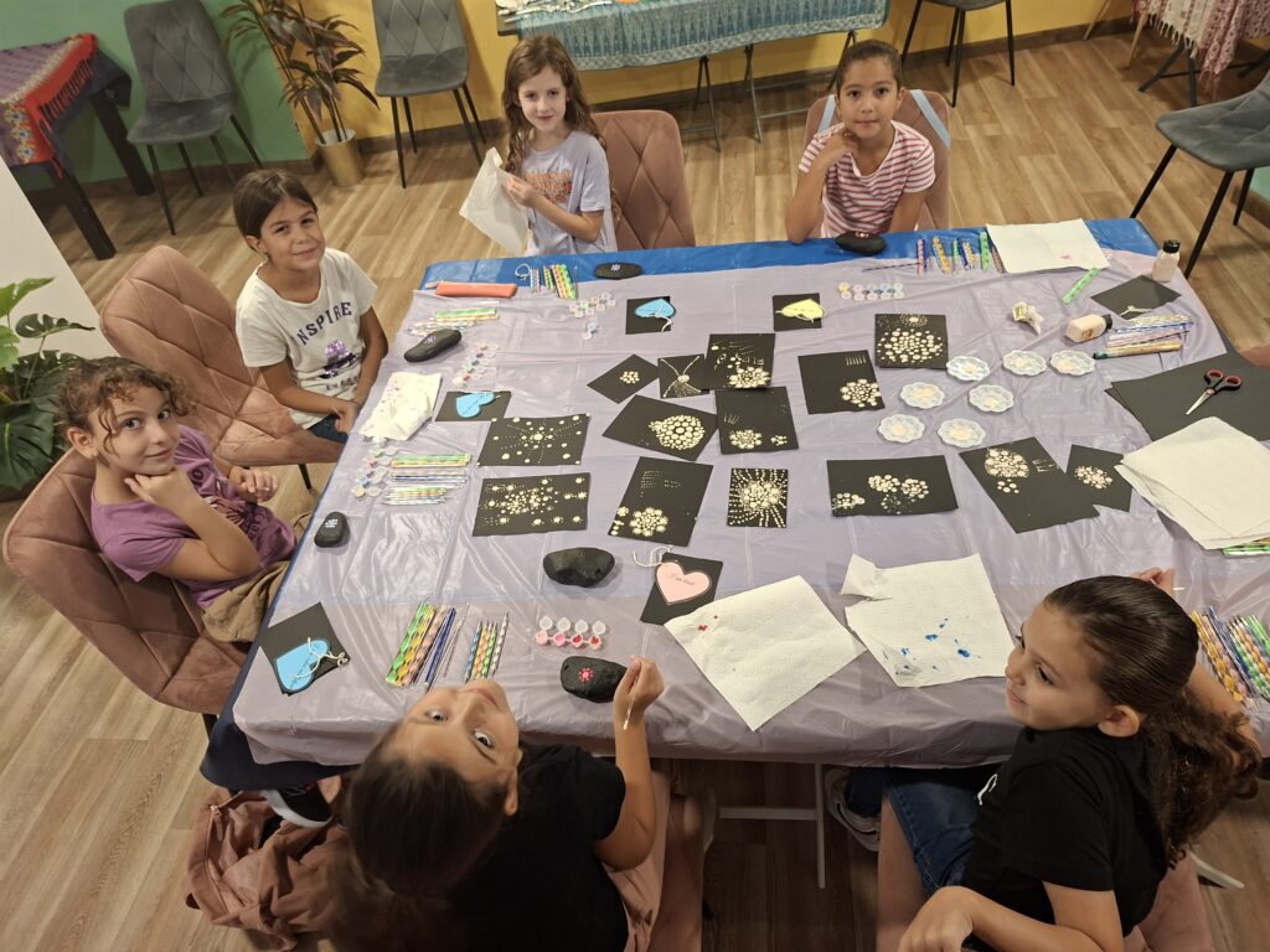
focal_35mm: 23
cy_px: 476
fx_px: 844
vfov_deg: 58.9
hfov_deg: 73.9
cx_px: 635
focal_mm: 5.54
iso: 250
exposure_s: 1/33
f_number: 1.8
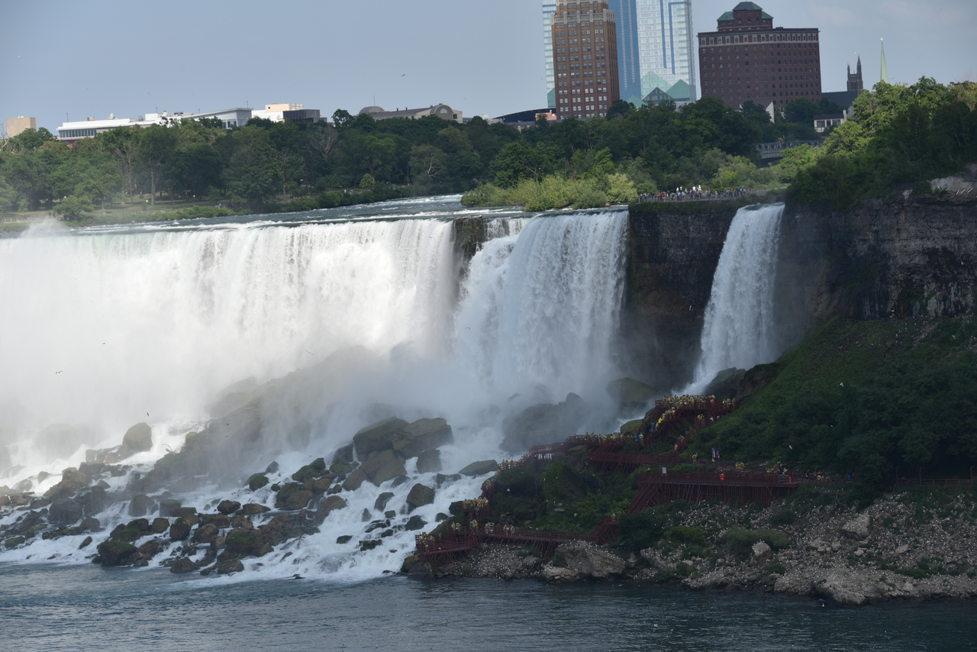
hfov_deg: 17.6
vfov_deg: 11.8
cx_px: 488
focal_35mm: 116
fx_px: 3149
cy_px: 326
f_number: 9
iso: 100
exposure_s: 1/320
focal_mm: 116
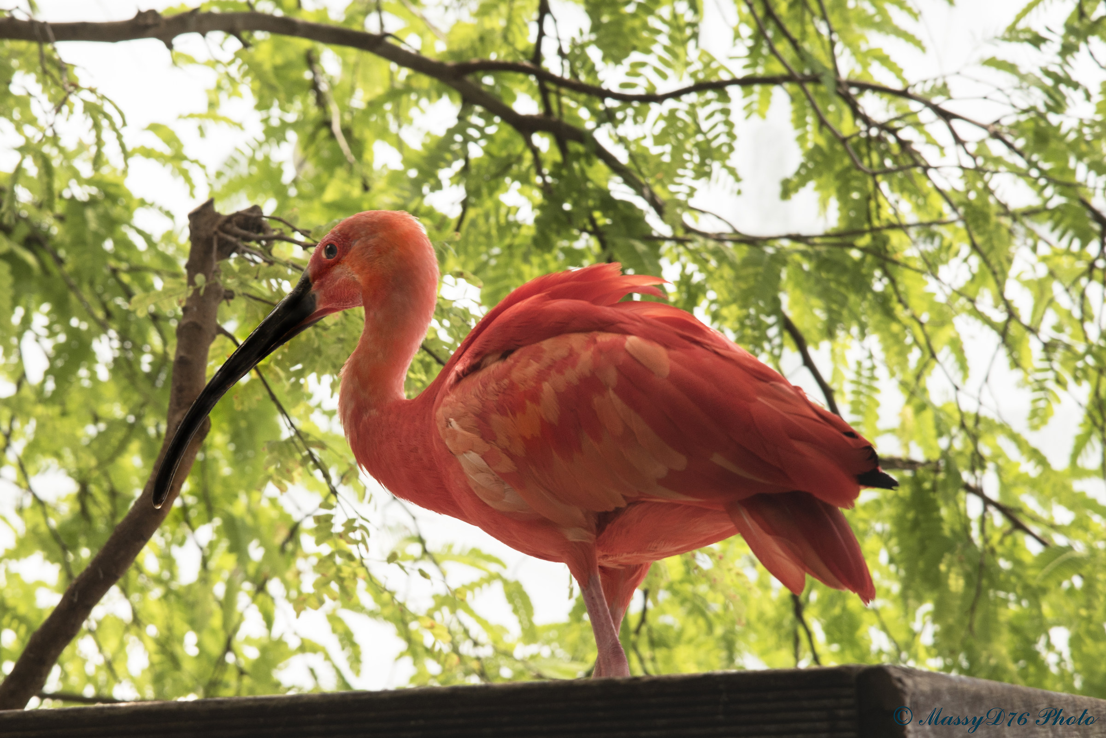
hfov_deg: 17.1
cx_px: 553
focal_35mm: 120
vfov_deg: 11.4
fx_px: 3688
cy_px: 369
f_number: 8
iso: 360
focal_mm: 120
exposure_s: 1/250
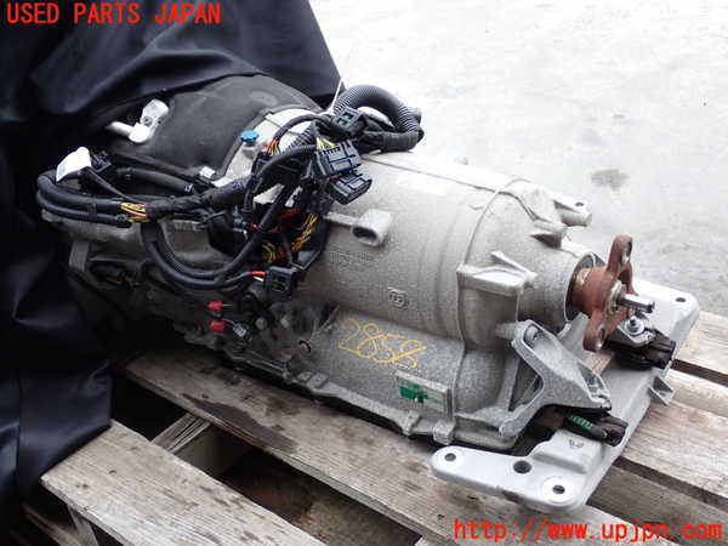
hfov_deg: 45.8
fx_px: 862
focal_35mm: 41
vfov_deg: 35.1
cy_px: 273
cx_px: 364
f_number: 2.8
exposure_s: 1/125
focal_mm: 7.31
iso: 100
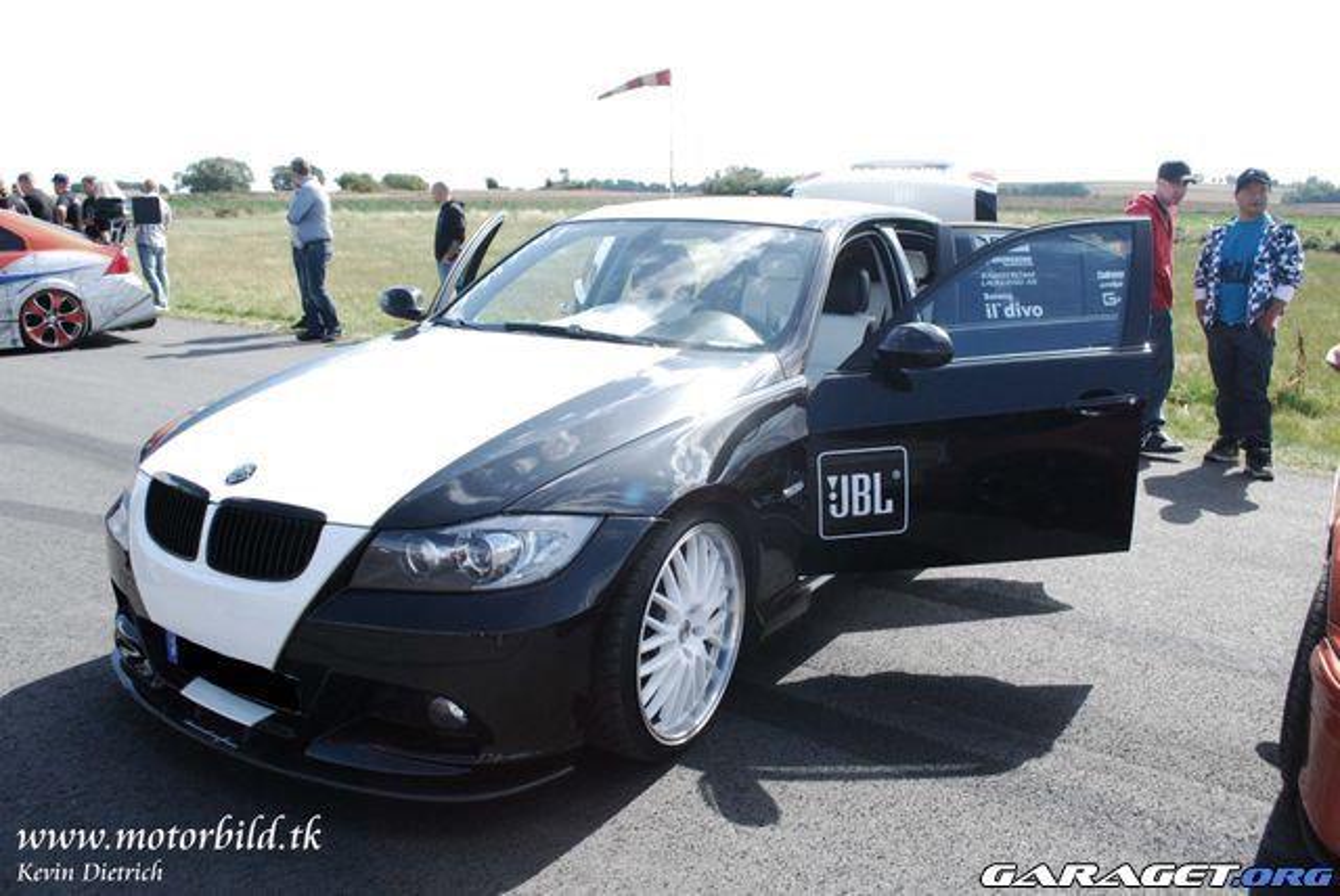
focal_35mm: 27
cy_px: 448
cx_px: 670
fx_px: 1006
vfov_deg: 48.0
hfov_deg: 67.3
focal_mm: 18
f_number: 6.3
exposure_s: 1/1000
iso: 800
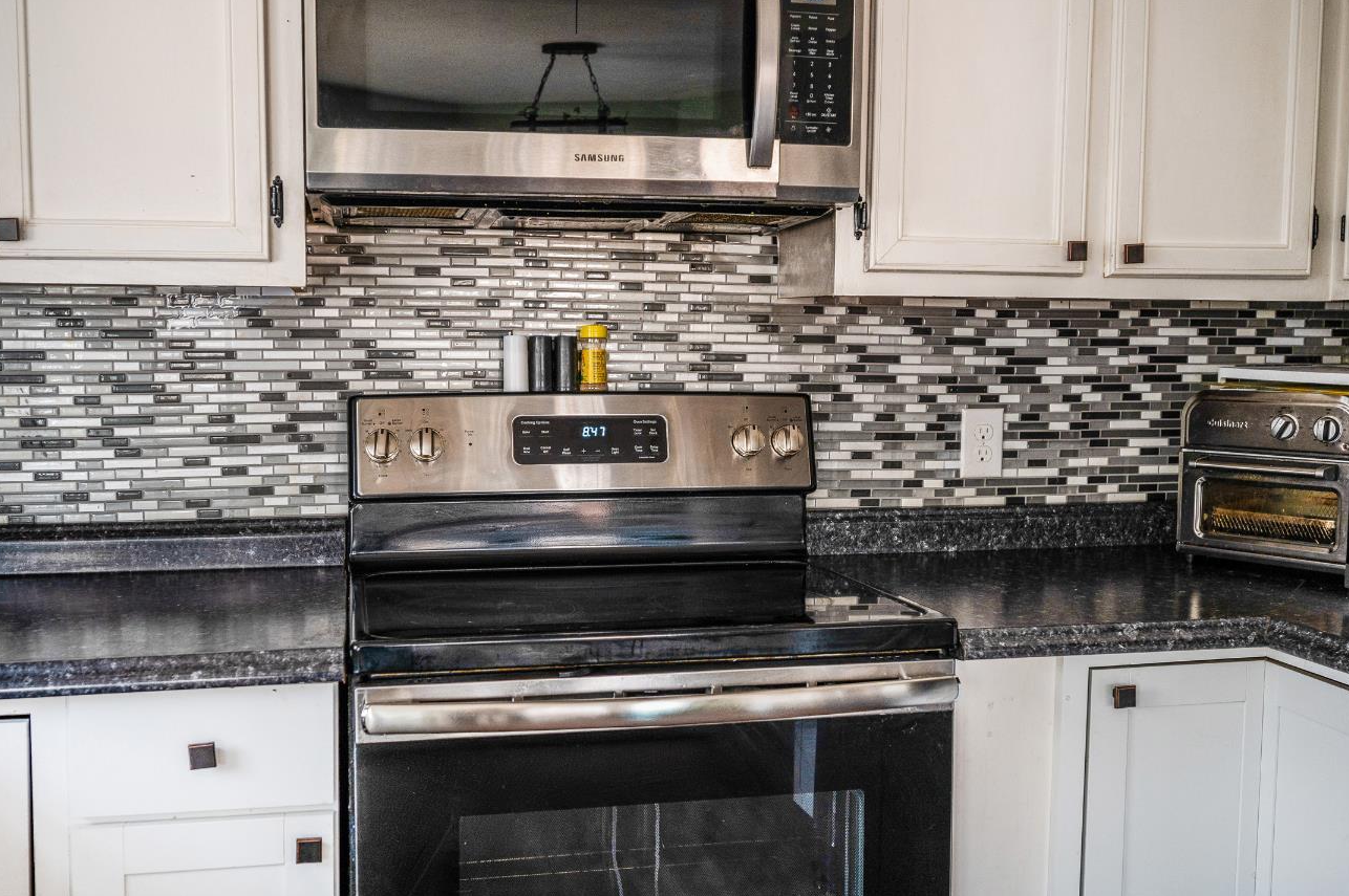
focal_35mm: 35
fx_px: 1310
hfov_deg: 54.4
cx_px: 630
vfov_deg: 37.8
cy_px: 449
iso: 500
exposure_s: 1/25
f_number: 4
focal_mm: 30
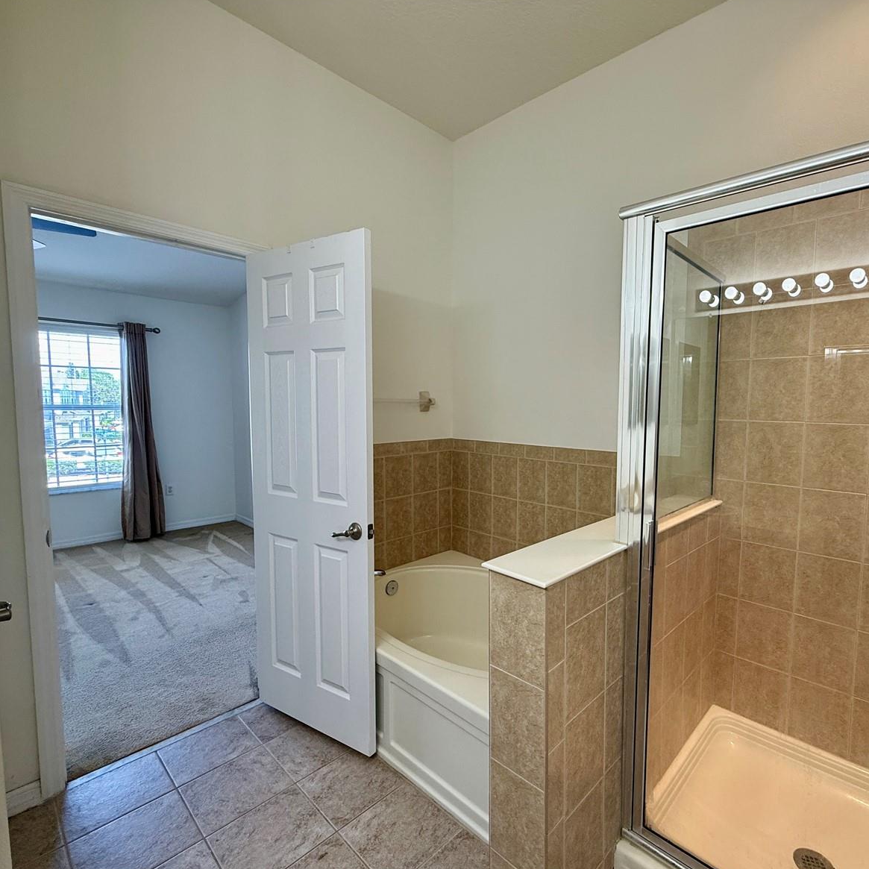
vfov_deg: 84.0
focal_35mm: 17
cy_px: 440
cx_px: 512
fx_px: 483
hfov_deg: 83.1
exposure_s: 1/120
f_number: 2.2
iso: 125
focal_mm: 2.22
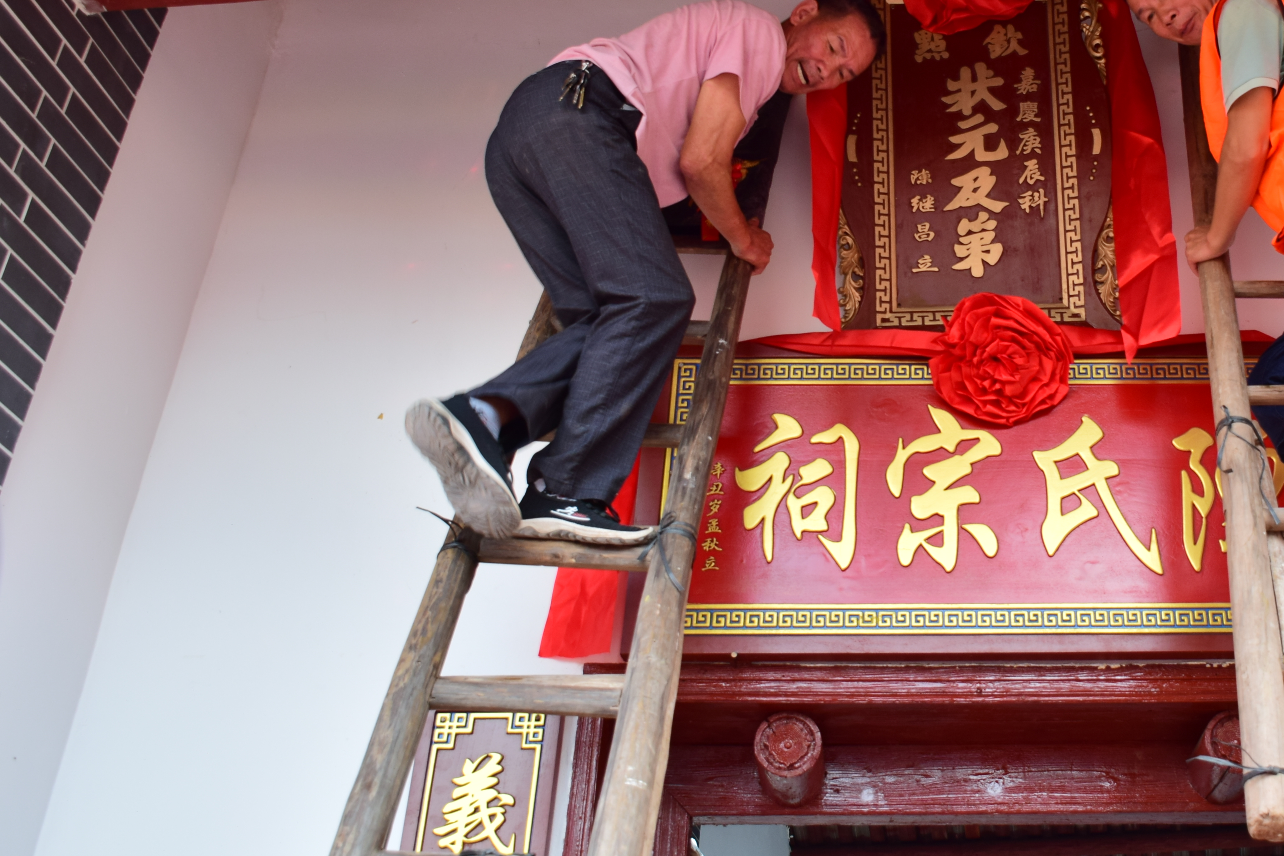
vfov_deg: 29.7
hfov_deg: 42.6
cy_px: 297
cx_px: 926
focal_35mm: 45
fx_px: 1605
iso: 100
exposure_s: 1/100
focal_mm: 18
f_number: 4
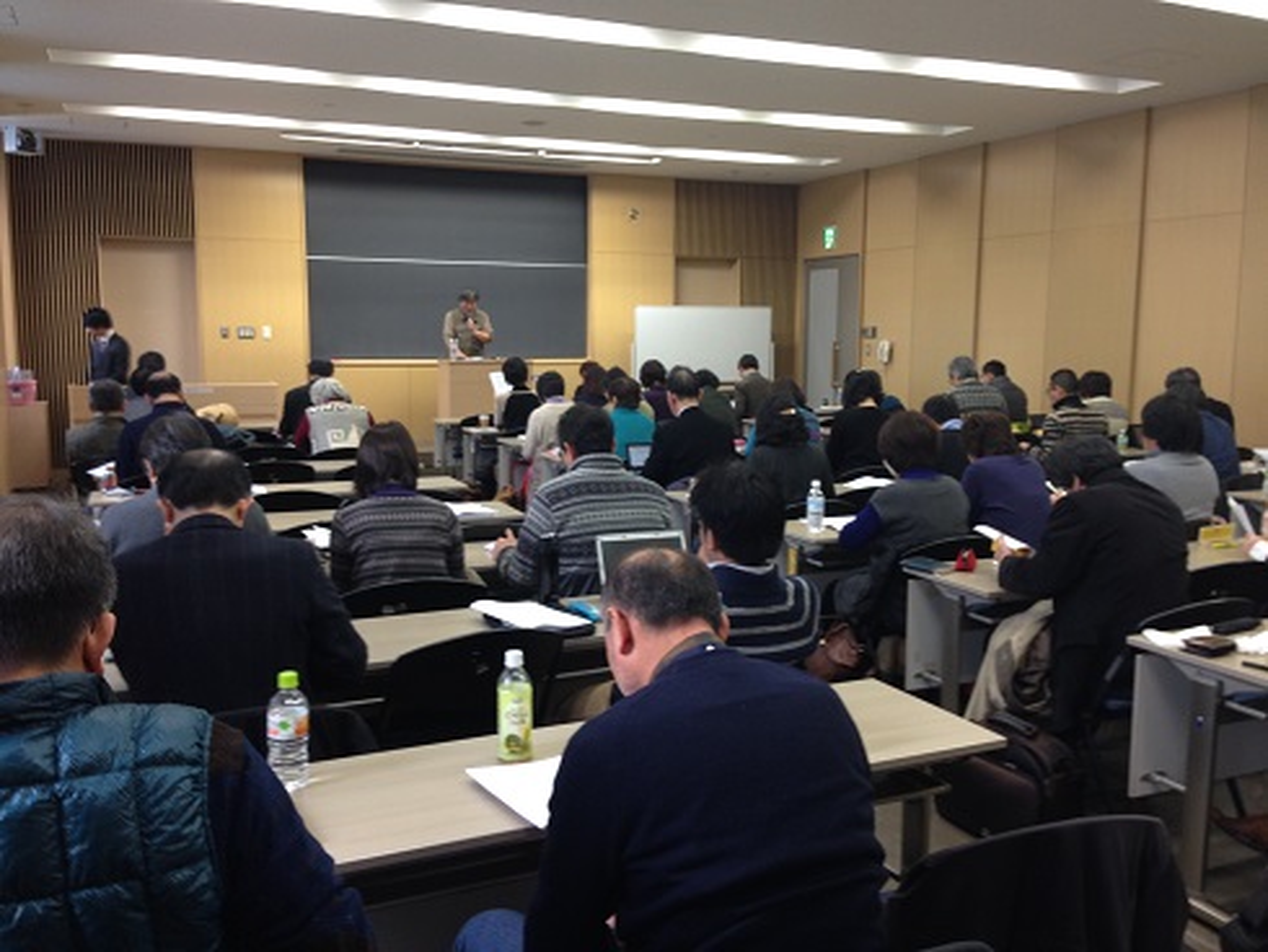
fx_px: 1209
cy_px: 476
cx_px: 634
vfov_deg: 43.0
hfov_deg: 55.3
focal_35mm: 33
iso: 64
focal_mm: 4.12
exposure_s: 1/20
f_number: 2.4
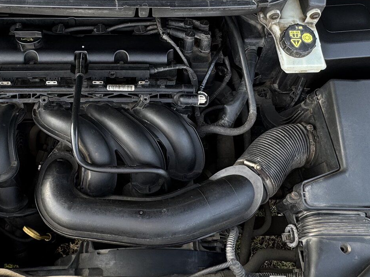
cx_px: 130
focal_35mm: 36
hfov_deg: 50.6
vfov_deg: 38.9
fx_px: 385
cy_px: 80
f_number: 2.2
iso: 64
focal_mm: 2.22
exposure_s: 1/99
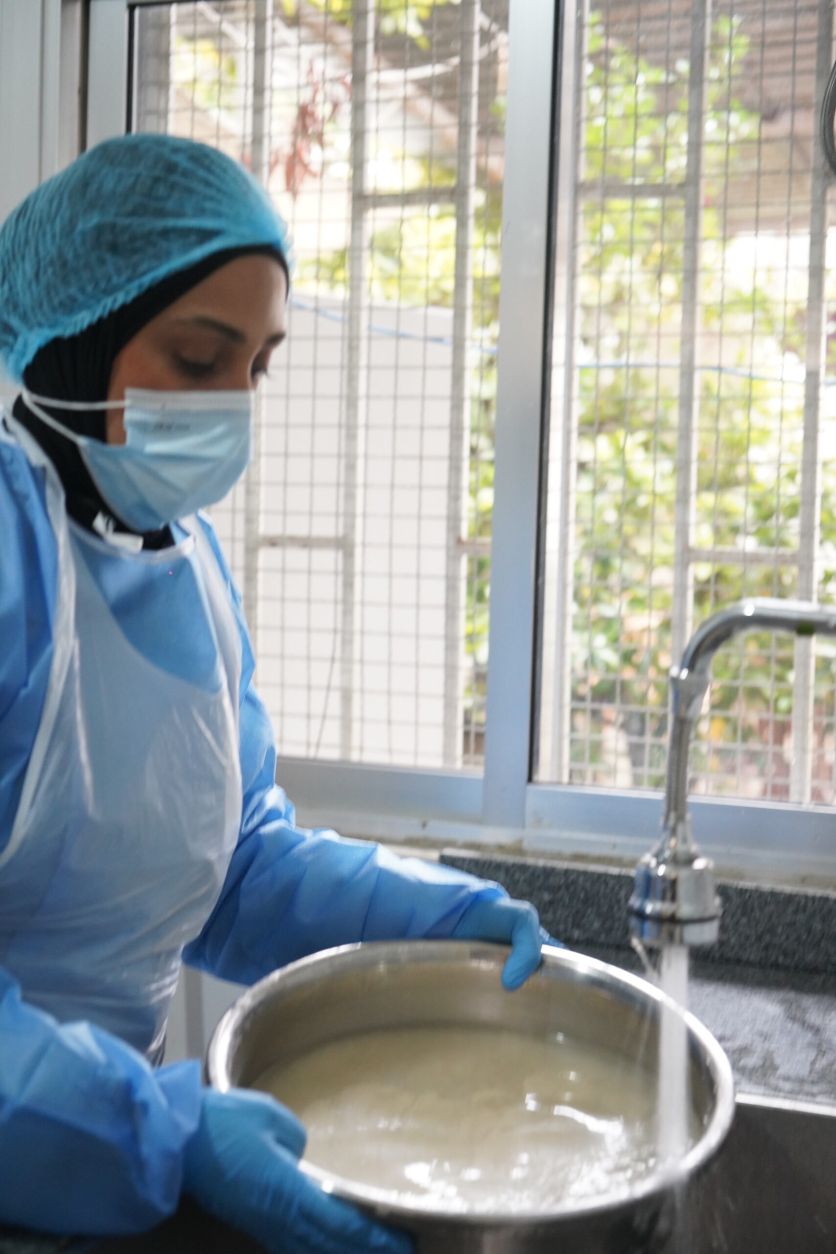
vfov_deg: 38.9
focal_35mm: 51
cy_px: 627
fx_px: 1775
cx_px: 418
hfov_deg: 26.5
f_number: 4
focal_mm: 51
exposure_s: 1/200
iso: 3200
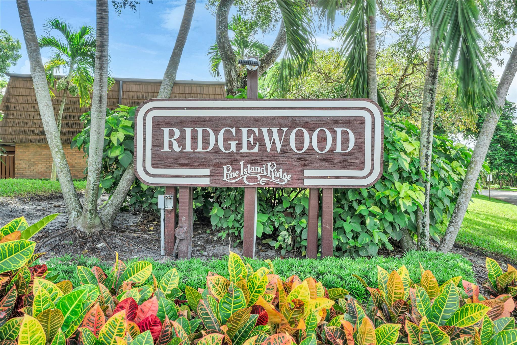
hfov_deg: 63.2
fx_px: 420
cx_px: 258
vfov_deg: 44.6
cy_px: 172
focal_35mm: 29
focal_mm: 19.5
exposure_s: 1/60
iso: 100
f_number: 11
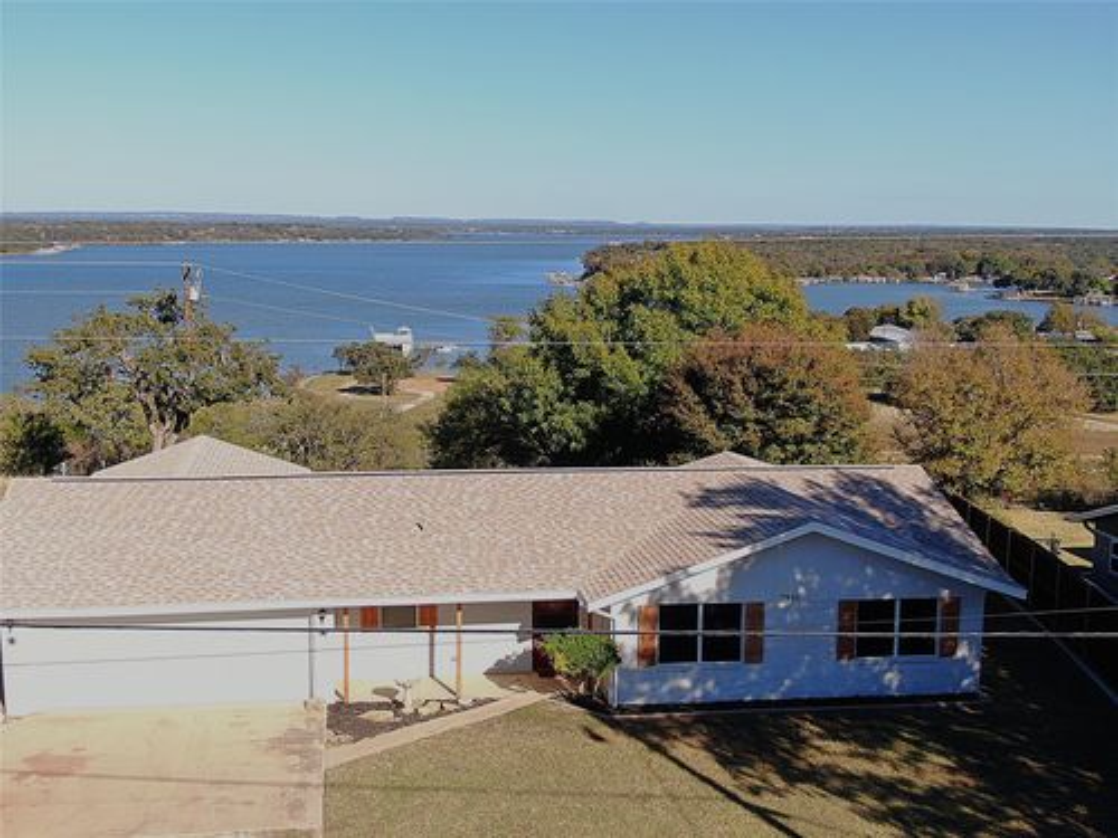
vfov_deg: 33.6
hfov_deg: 43.9
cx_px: 559
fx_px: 1389
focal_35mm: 43
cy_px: 419
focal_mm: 7.55
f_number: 3.6
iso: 110
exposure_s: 1/500
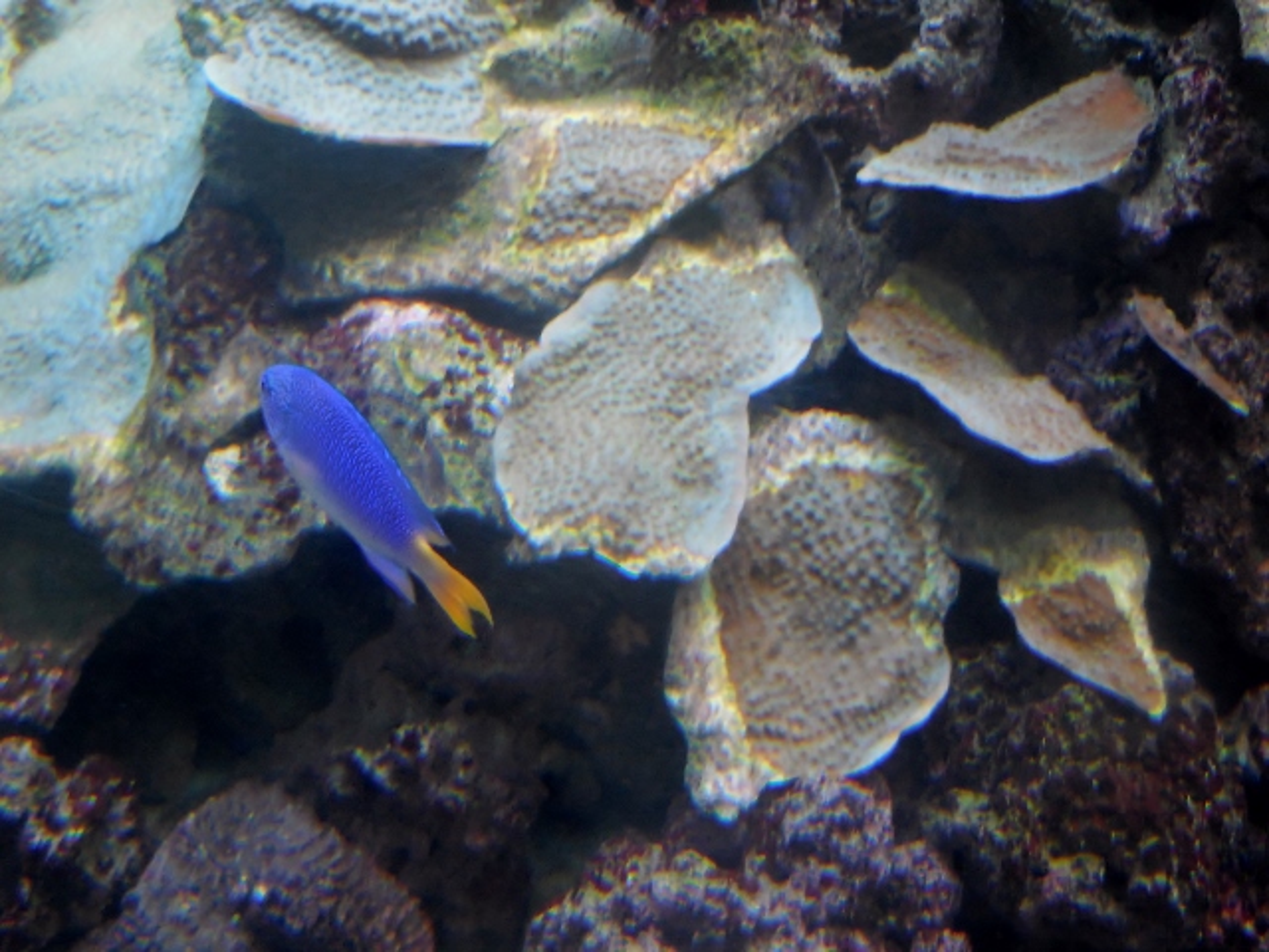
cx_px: 634
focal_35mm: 61
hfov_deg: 31.7
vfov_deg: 24.0
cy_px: 476
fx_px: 2236
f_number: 4.5
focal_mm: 11
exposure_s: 1/25
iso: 400
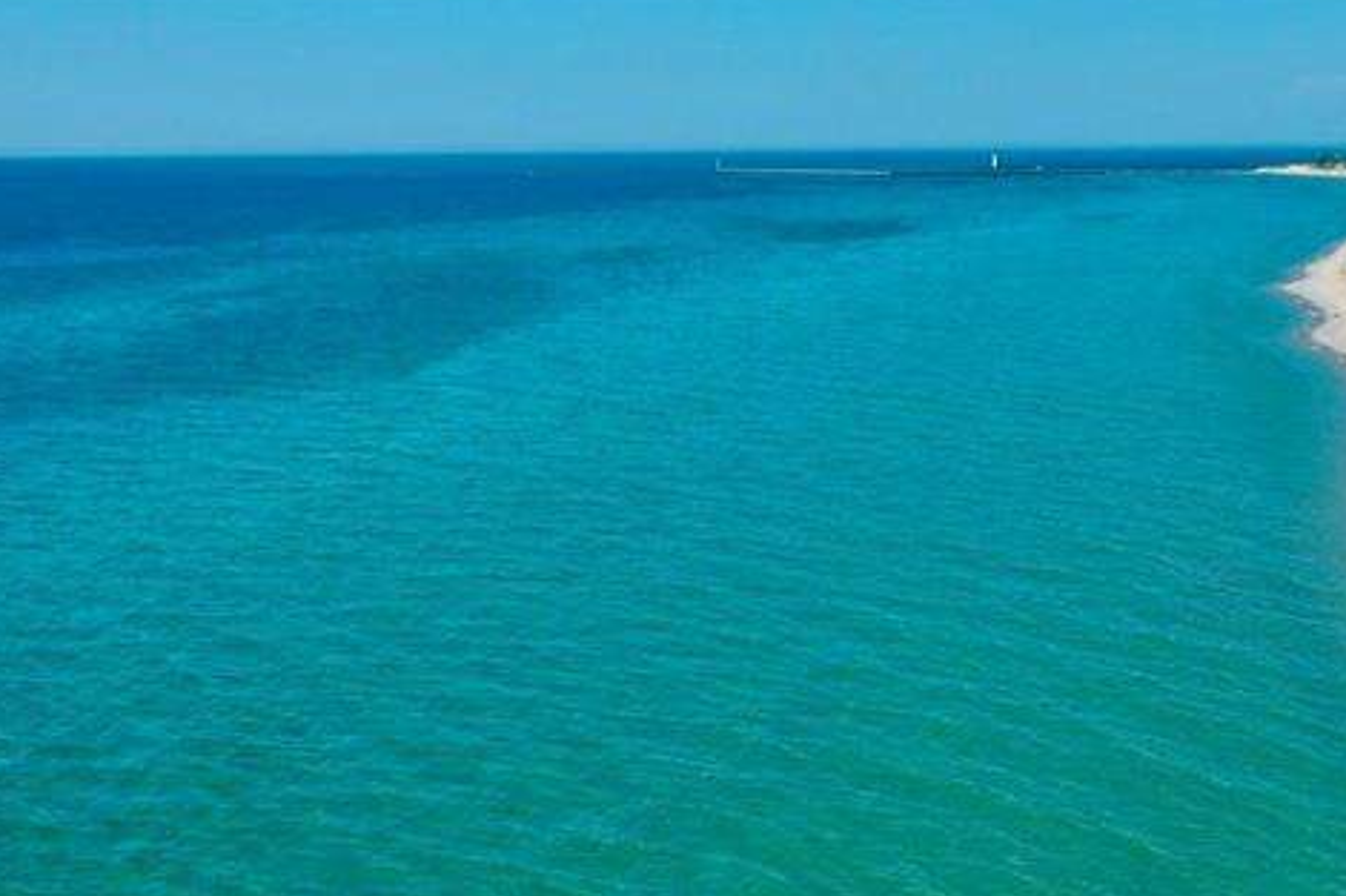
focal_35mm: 61
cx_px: 991
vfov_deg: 22.2
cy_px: 429
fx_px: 2280
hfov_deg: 32.3
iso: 100
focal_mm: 10.26
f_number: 10
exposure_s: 1/5000
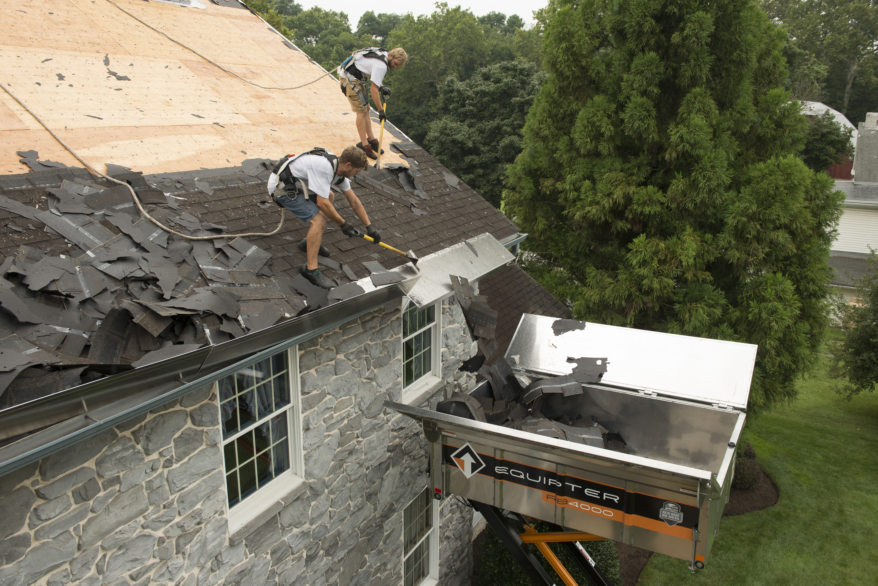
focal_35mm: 29
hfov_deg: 63.6
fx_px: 707
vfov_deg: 45.0
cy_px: 293
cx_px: 439
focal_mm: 29
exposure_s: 1/400
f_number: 6.3
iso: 400
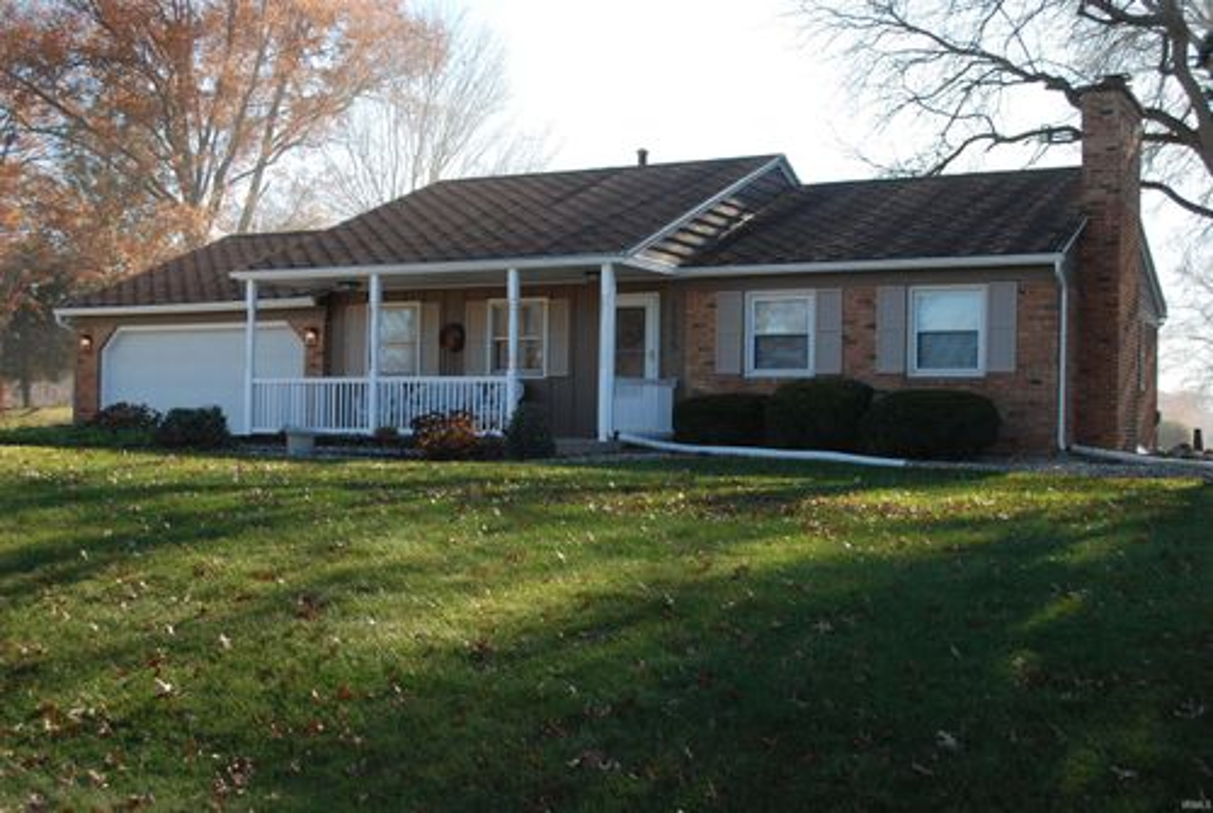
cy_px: 406
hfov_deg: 44.9
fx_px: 1468
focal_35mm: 44
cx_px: 606
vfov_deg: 30.9
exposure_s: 1/125
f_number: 5.6
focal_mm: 29
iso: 100
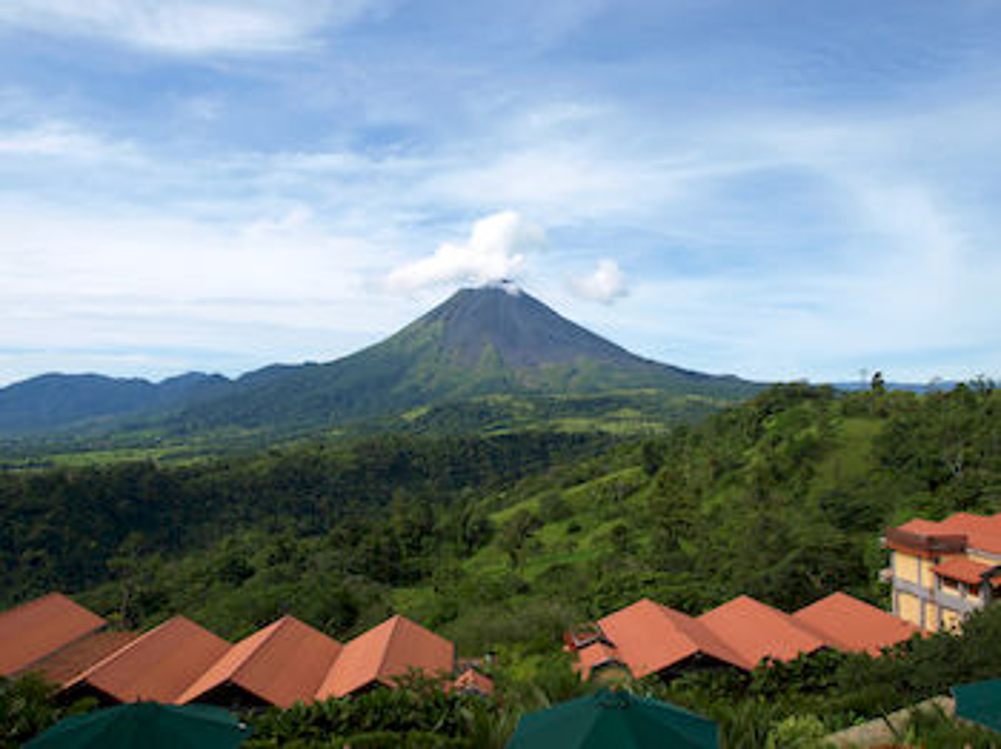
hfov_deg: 63.5
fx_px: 809
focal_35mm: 28
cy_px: 374
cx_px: 500
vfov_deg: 49.7
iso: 100
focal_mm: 14
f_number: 9
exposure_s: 1/200
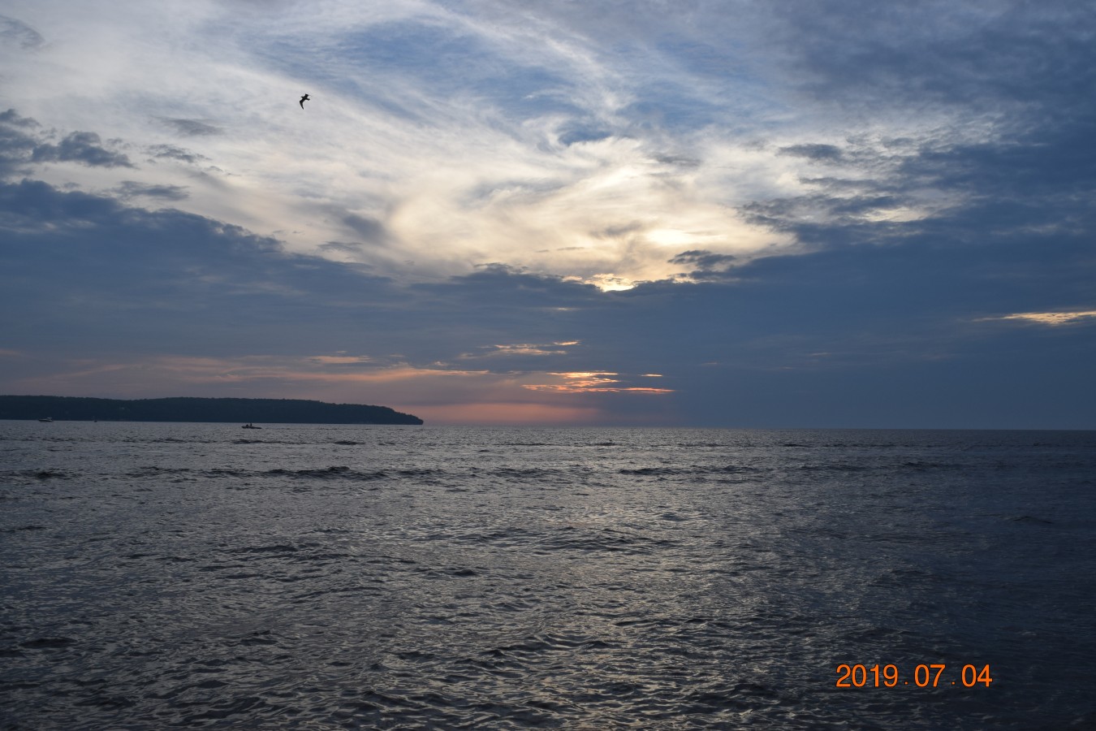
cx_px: 548
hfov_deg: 57.2
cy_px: 366
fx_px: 1005
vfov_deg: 40.0
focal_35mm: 33
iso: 200
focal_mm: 22
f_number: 9
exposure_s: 1/320
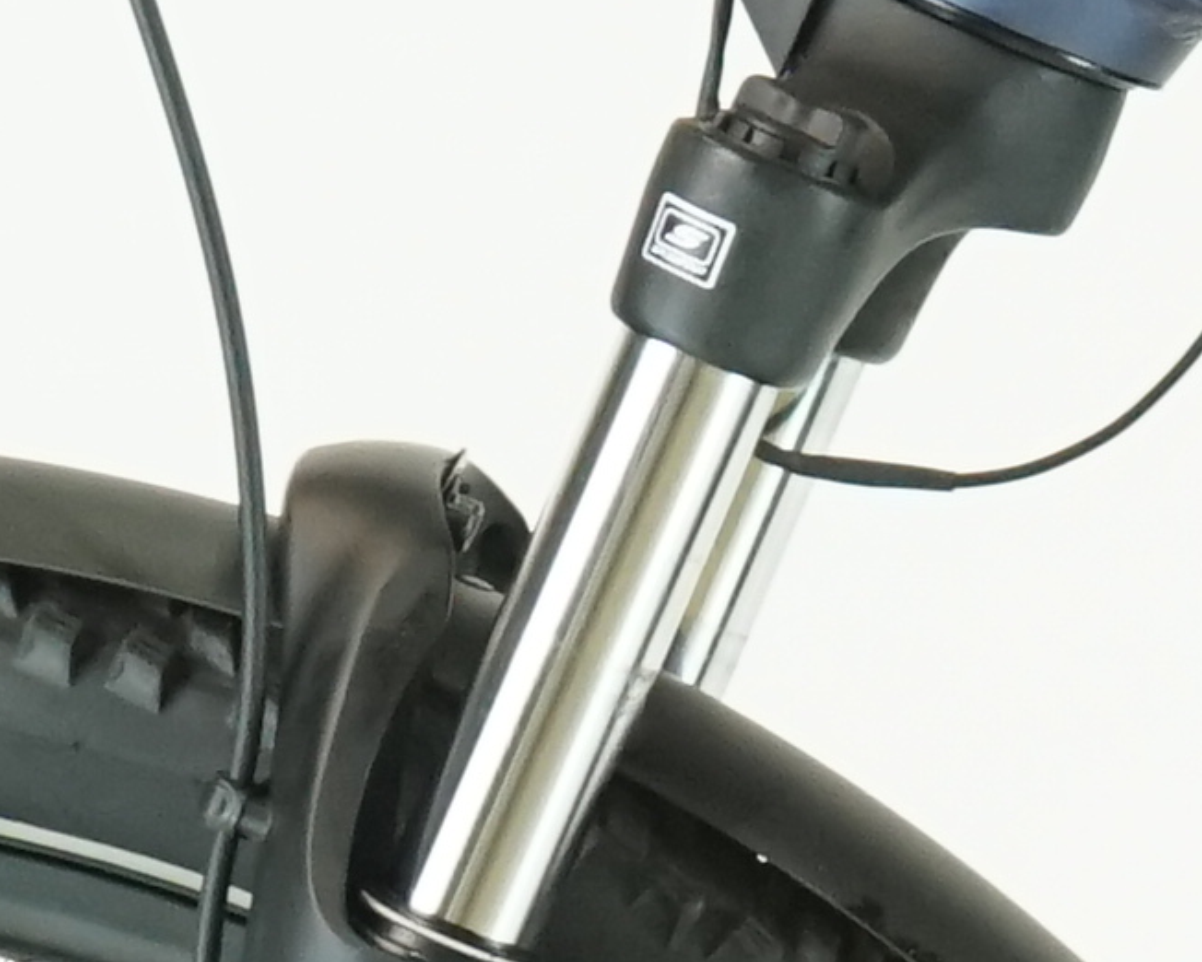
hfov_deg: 4.2
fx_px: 15978
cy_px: 991
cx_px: 3029
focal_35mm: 449
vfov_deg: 3.4
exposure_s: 1/200
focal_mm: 52
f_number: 5
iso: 1600
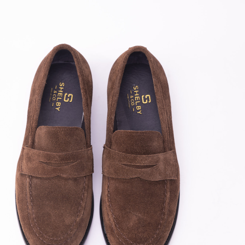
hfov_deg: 17.9
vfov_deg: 17.9
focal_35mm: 97
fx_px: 777
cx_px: 95
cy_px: 154
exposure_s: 1/100
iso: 100
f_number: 5
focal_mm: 60
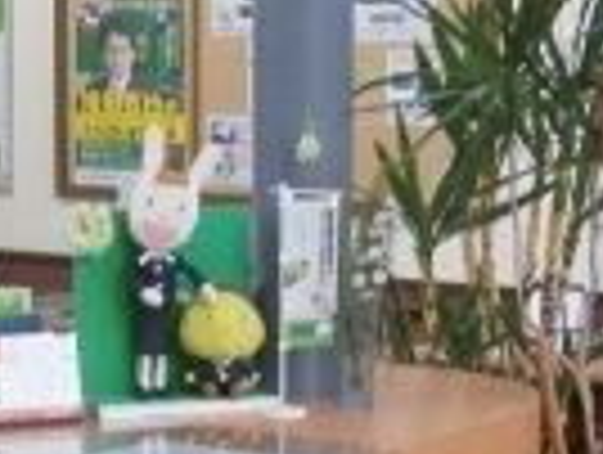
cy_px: 463
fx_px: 2164
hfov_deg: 15.8
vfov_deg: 11.9
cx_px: 410
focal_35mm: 124
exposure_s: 1/30
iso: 80
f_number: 2.8
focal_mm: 4.7
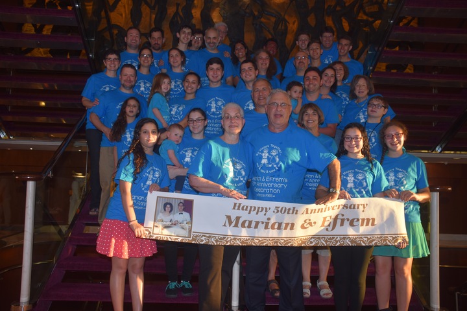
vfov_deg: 40.0
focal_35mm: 33
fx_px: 428
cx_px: 234
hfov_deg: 57.2
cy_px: 156
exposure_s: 1/60
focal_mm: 22
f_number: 4.5
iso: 160
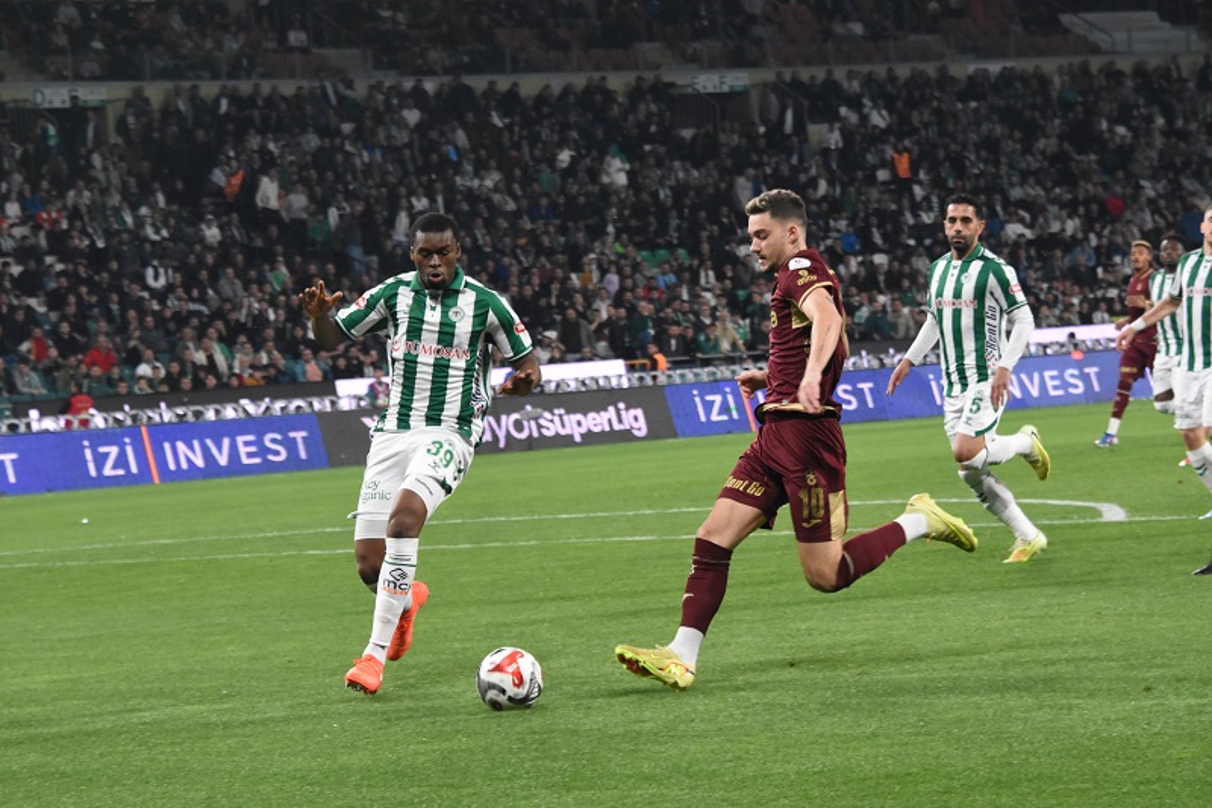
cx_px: 606
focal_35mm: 168
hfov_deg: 12.2
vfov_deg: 8.2
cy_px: 404
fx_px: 5654
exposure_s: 1/500
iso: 3600
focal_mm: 112
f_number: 5.6
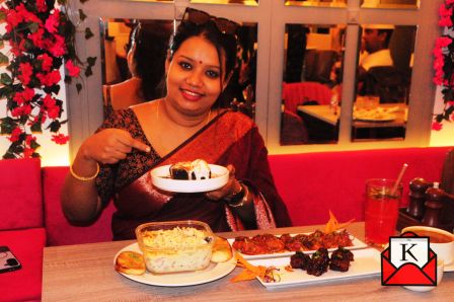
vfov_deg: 30.8
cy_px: 151
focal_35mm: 44
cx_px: 227
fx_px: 548
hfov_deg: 45.0
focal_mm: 29
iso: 3200
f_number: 7.1
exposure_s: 1/200
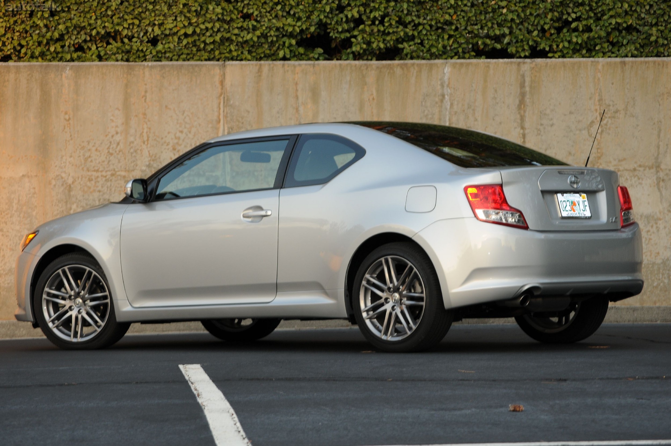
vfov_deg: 10.6
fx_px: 2402
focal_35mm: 129
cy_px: 223
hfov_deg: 15.9
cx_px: 336
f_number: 8
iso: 250
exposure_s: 1/60
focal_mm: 86
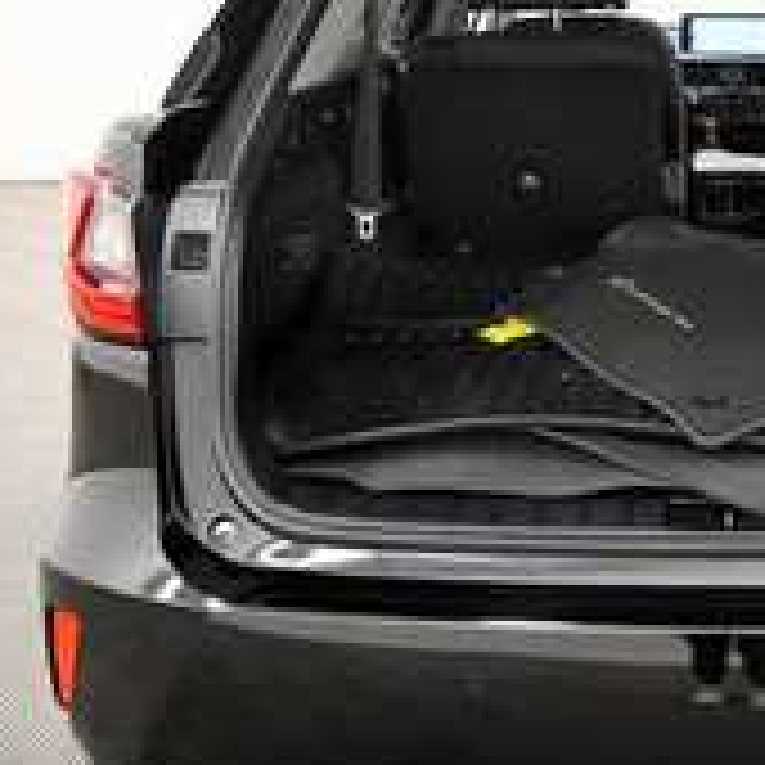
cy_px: 241
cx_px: 706
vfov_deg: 28.4
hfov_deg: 27.5
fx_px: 1500
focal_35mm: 60
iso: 3200
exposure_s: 1/125
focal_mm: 20
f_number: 5.6
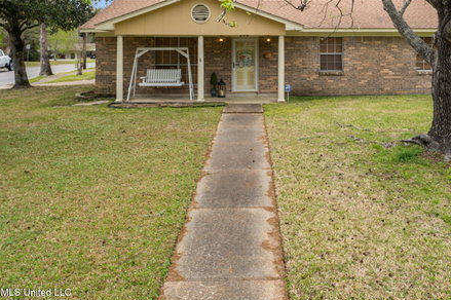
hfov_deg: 53.5
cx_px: 262
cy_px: 133
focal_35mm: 36
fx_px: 445
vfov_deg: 37.2
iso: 400
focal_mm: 30.5
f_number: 11
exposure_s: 1/200
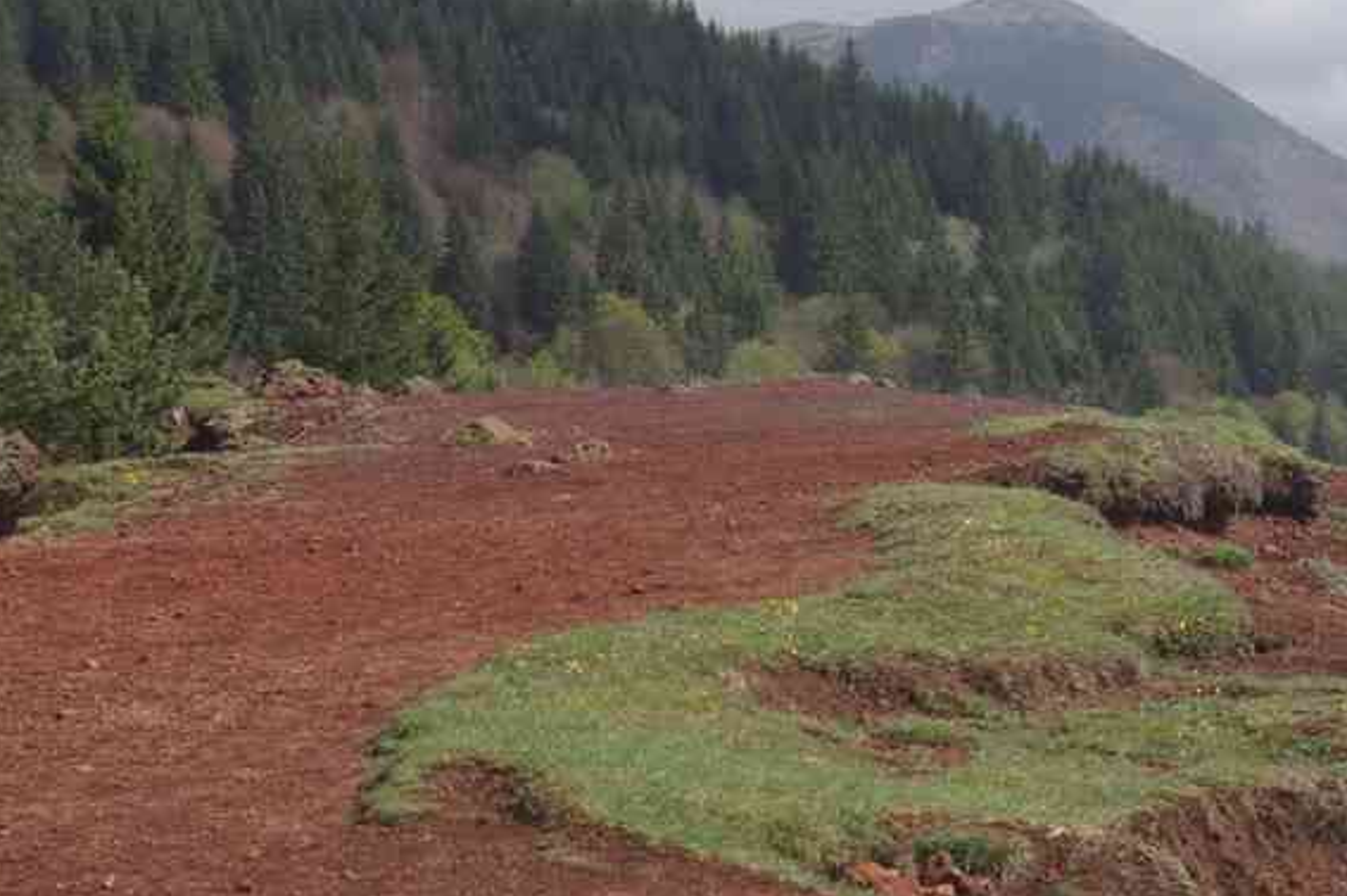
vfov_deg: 9.4
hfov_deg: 14.0
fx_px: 5454
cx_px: 1000
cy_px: 361
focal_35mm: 146
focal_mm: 55
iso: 100
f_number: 9.5
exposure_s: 1/180
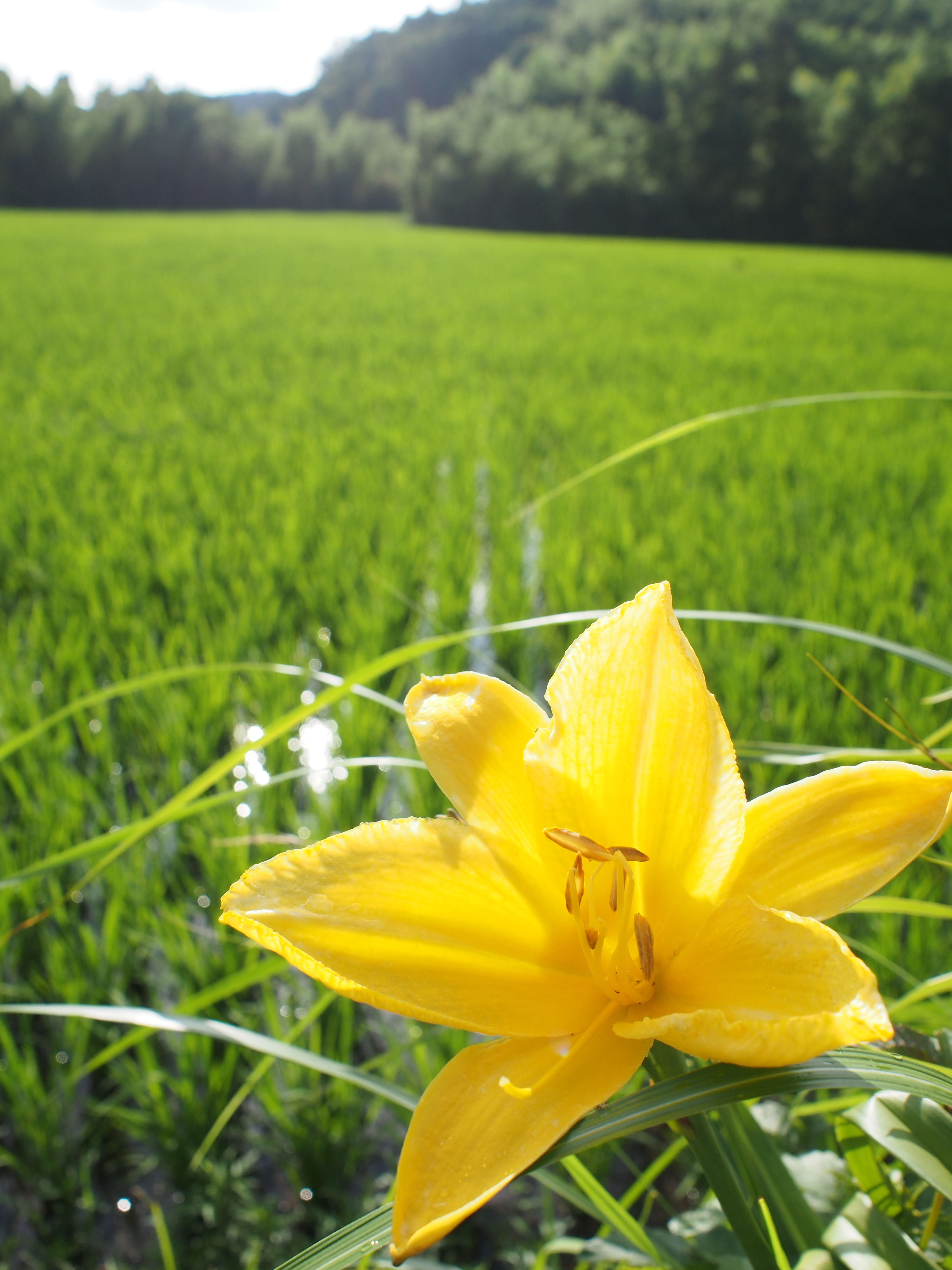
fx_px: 1247
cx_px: 476
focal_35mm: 34
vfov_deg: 54.0
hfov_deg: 41.8
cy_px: 635
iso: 200
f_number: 5.6
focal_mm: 17
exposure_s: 1/500
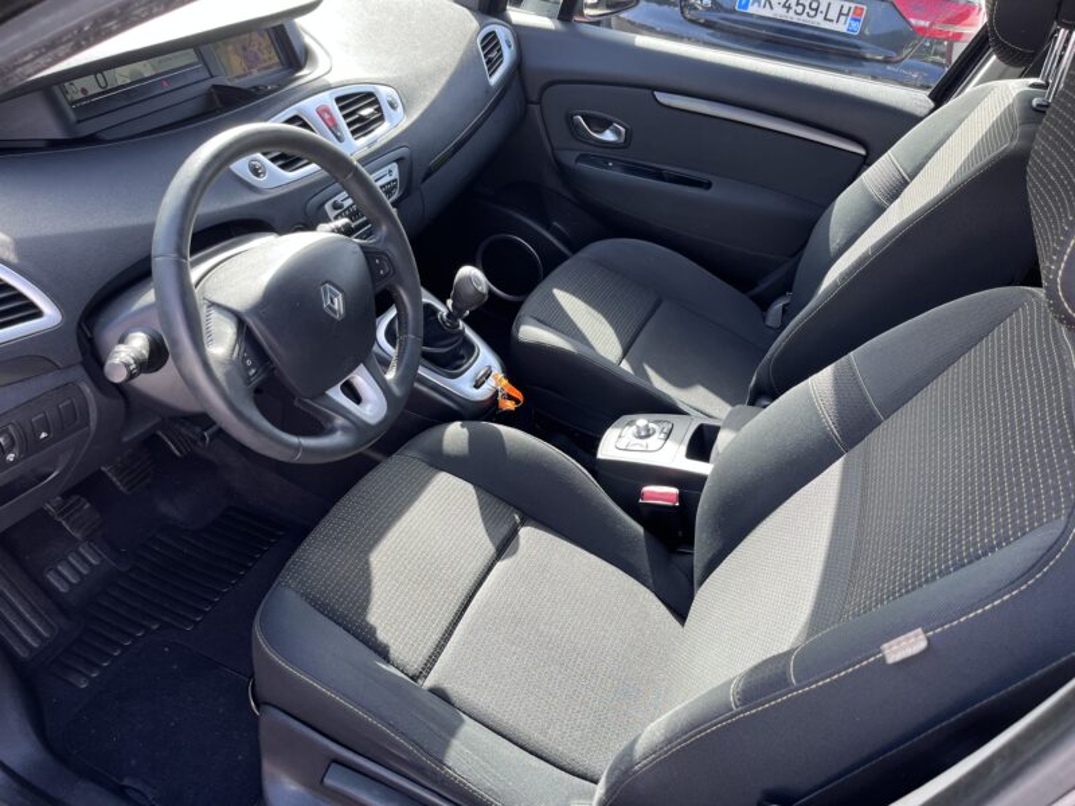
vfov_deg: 53.1
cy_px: 403
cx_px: 538
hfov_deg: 67.3
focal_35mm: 26
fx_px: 807
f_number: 1.6
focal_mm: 5.1
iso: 40
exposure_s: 1/155
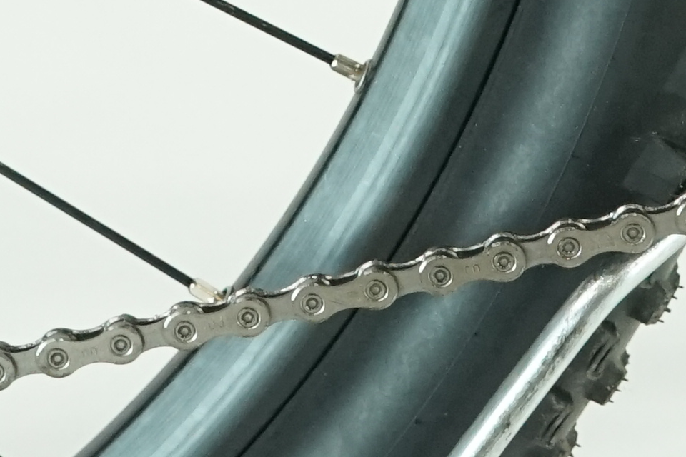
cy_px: -401
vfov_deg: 6.7
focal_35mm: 200
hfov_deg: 10.2
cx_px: 585
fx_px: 3811
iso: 2500
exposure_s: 1/200
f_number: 6.3
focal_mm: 32
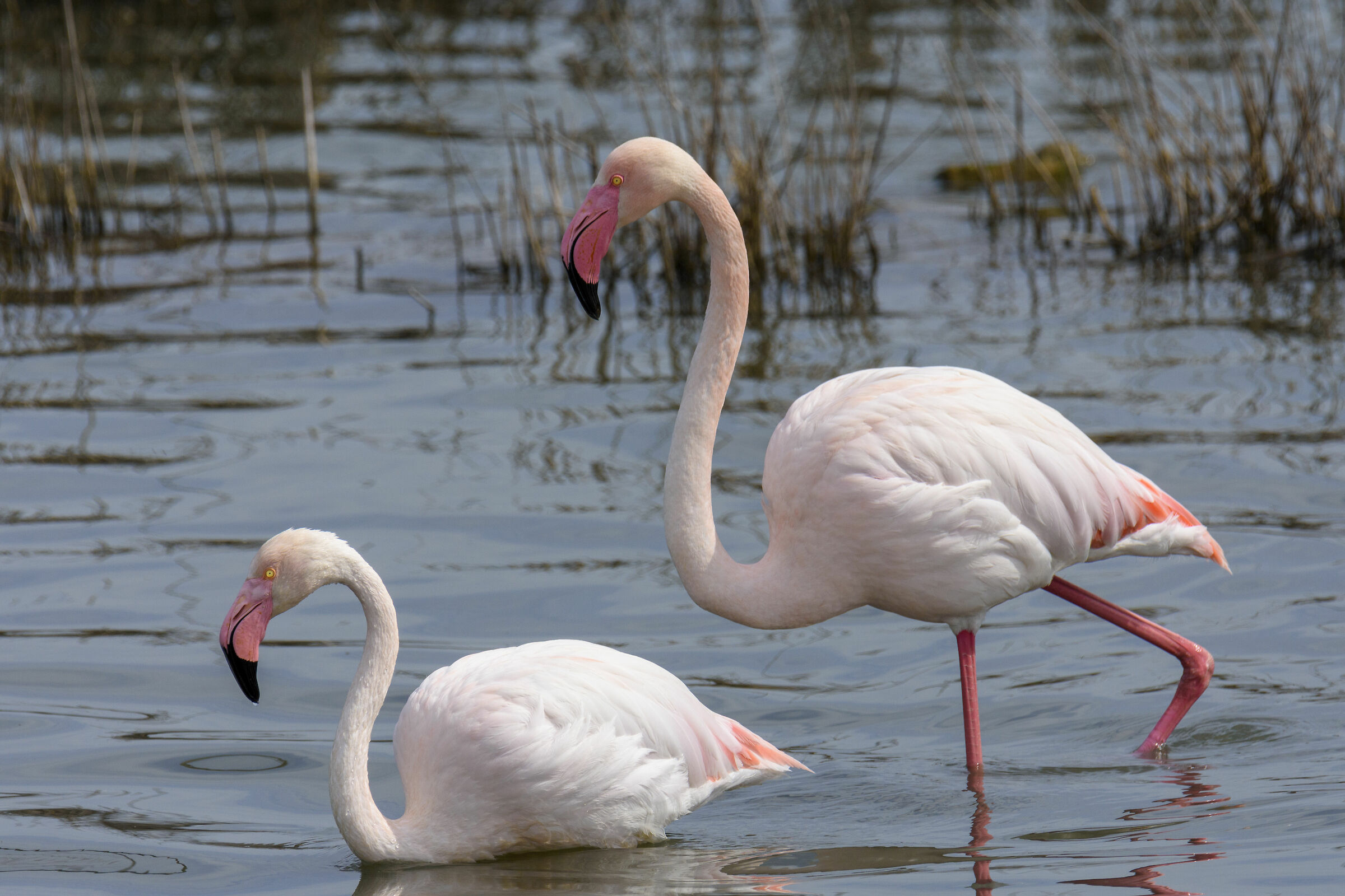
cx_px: 672
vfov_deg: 1.5
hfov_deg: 2.3
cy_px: 448
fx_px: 33622
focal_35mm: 900
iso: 250
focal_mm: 600
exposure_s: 1/1250
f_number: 8
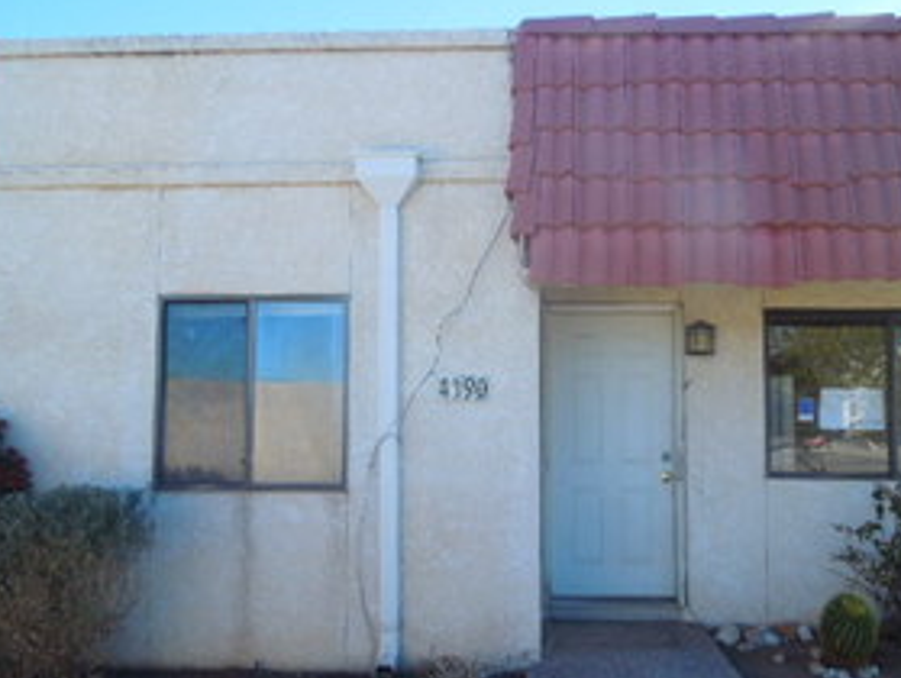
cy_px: 349
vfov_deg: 45.5
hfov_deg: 58.0
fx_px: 808
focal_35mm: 31
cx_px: 520
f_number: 3.3
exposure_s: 1/400
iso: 100
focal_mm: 4.5
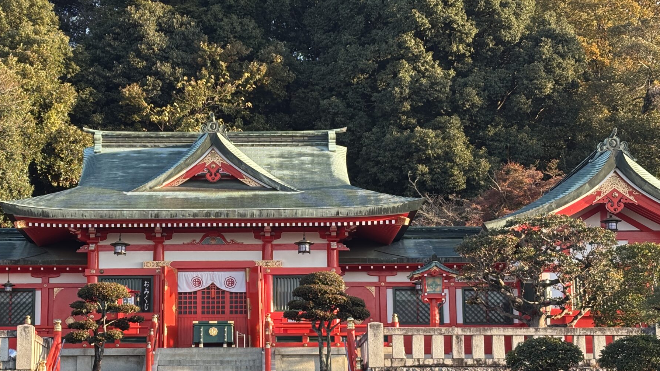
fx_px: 1418
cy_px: 211
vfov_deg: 14.9
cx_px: 231
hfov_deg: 26.1
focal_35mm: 81
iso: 32
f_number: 1.6
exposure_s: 1/251
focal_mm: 5.96
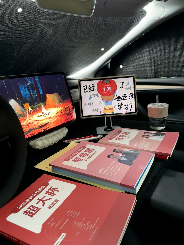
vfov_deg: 71.6
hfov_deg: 56.8
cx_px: 92
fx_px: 170
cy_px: 122
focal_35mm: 24
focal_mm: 6.86
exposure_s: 1/60
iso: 800
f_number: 1.78
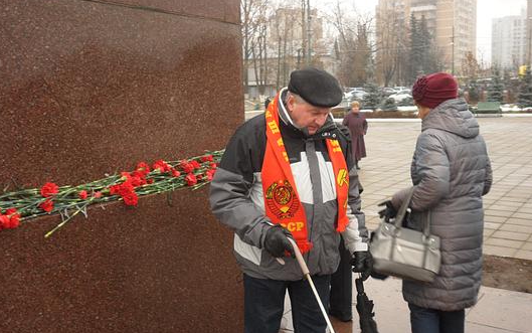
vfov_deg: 32.0
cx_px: 267
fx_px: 580
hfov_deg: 49.3
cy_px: 178
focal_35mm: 40
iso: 200
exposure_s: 1/30
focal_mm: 6.6
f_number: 4
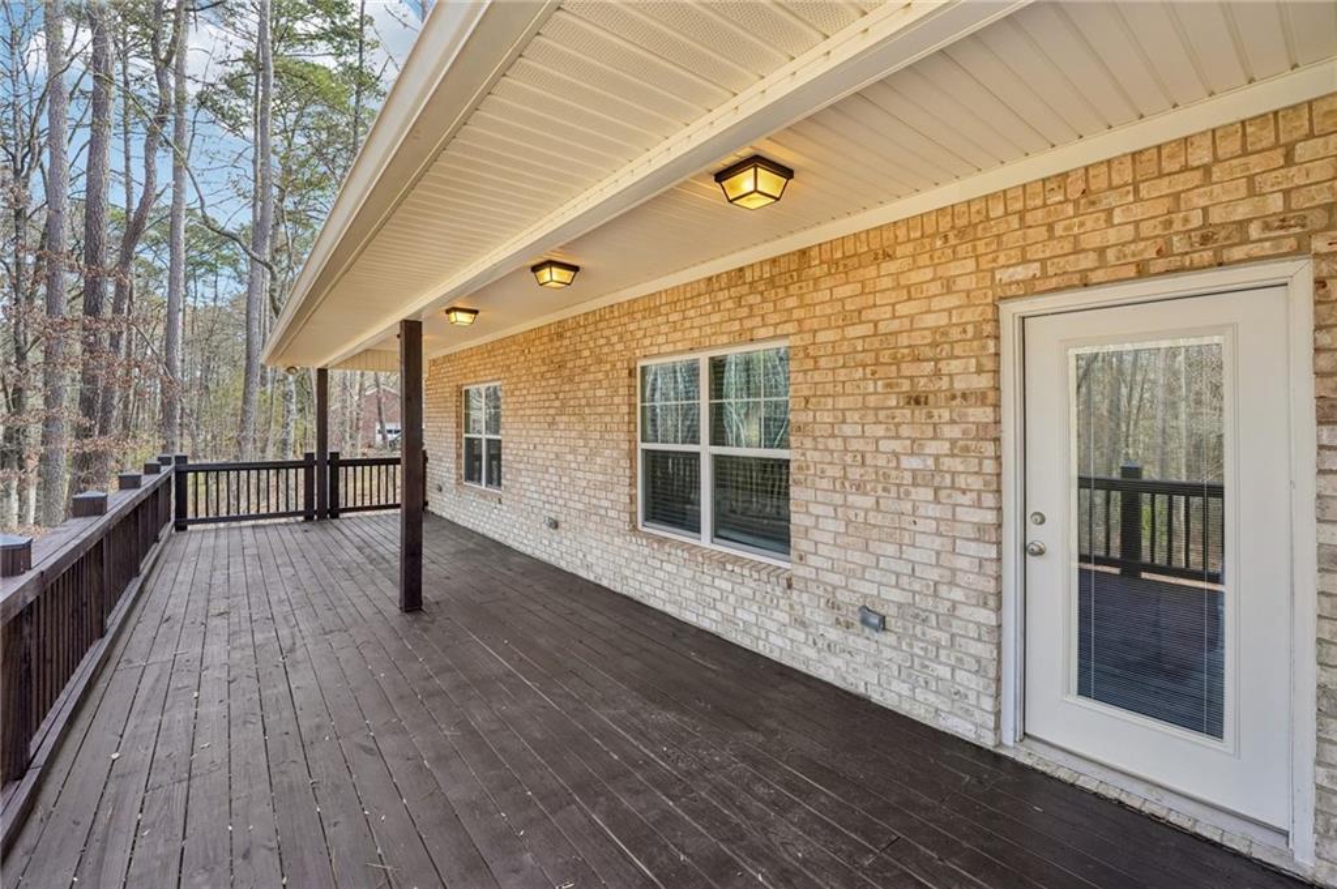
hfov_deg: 104.3
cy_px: 444
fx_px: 520
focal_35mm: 14
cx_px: 668
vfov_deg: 81.1
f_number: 8
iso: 320
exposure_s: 1/80
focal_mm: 14
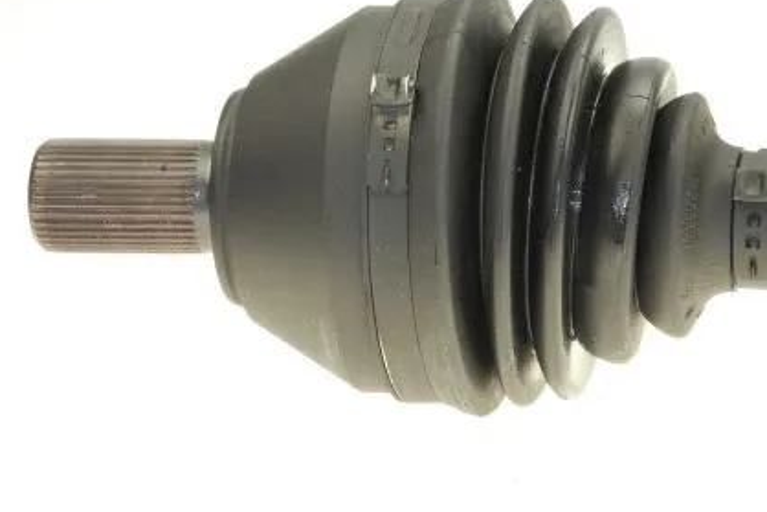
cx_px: 396
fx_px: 4475
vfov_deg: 6.5
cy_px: 163
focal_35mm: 210
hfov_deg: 9.8
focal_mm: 98
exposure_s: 1/125
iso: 400
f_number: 5.6
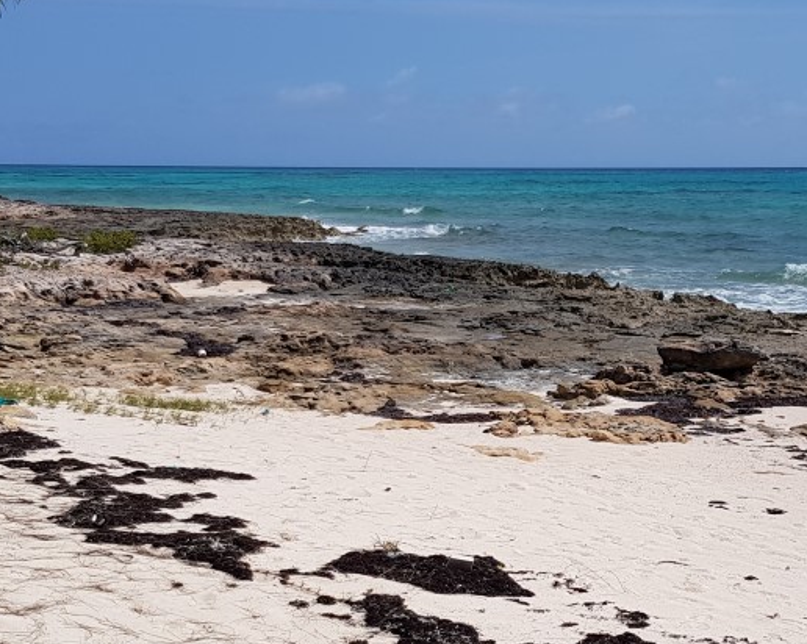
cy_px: 444
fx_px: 1504
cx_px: 535
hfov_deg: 29.8
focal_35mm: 63
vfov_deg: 24.0
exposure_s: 1/5632
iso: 40
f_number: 1.7
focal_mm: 4.2
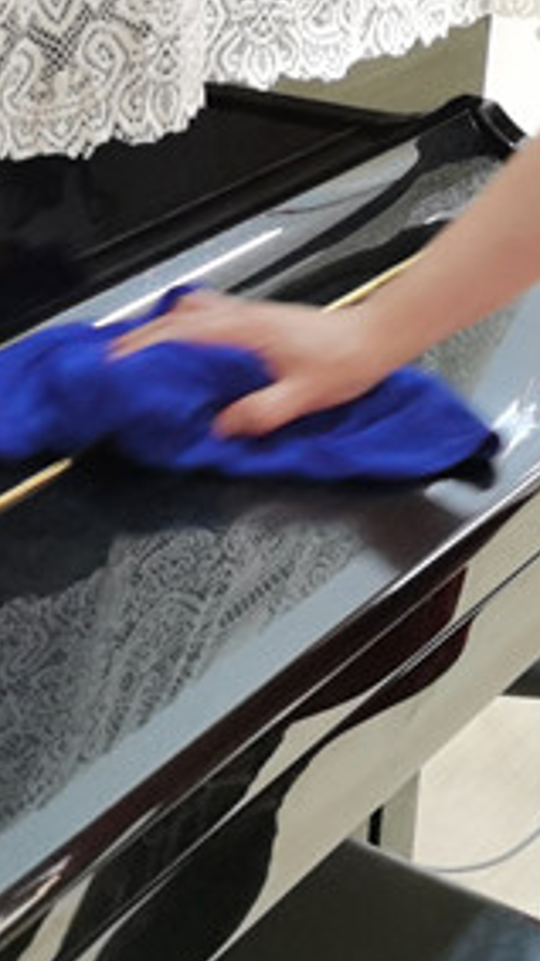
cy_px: 41
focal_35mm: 101
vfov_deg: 20.6
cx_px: 245
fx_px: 2573
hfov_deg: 12.0
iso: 250
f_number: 1.8
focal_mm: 5.58
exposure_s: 1/50
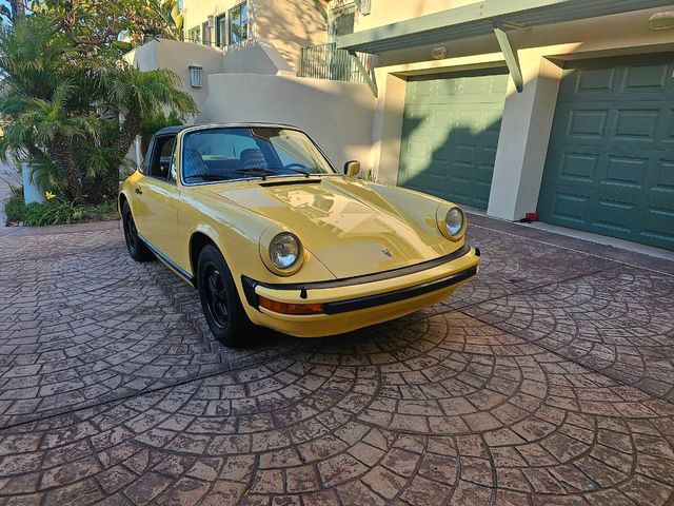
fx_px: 448
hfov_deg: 73.9
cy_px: 253
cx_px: 337
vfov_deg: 58.9
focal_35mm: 23
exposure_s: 1/180
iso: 12
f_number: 1.7
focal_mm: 6.3
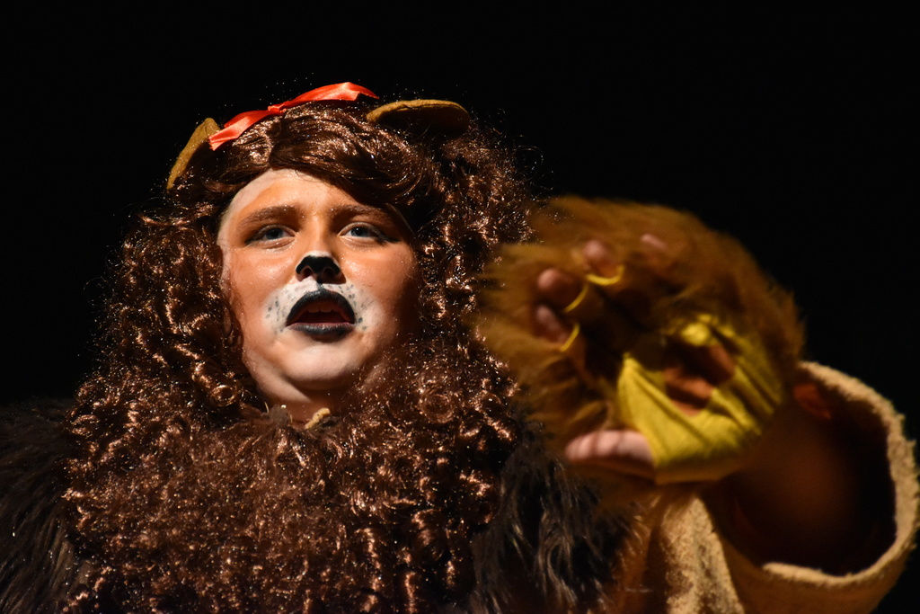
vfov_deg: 8.7
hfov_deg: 13.0
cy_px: 307
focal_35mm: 158
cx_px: 460
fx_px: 4025
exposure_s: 1/500
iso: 5000
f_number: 5.6
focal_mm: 105
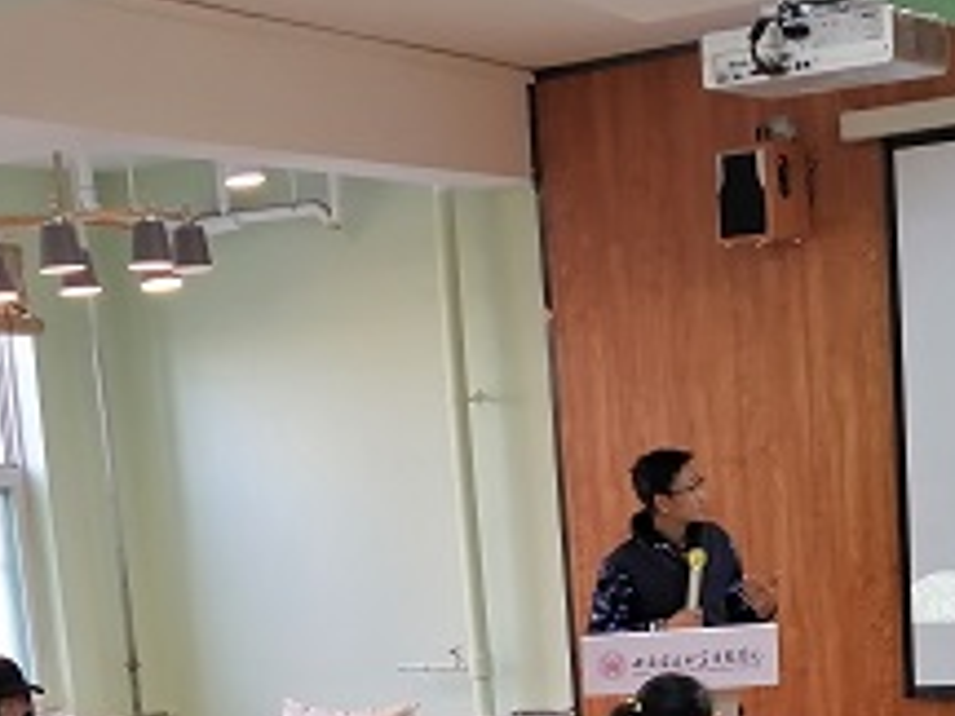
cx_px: 539
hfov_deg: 24.4
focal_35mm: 80
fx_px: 2207
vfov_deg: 17.5
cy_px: 871
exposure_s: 1/50
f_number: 1.8
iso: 125
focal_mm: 3.88
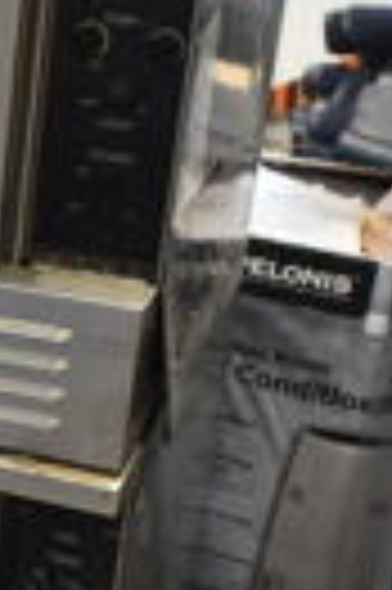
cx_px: -288
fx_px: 1621
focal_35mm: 99
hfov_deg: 12.7
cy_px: 345
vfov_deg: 20.6
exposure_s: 1/30
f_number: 3.5
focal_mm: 18
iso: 1400
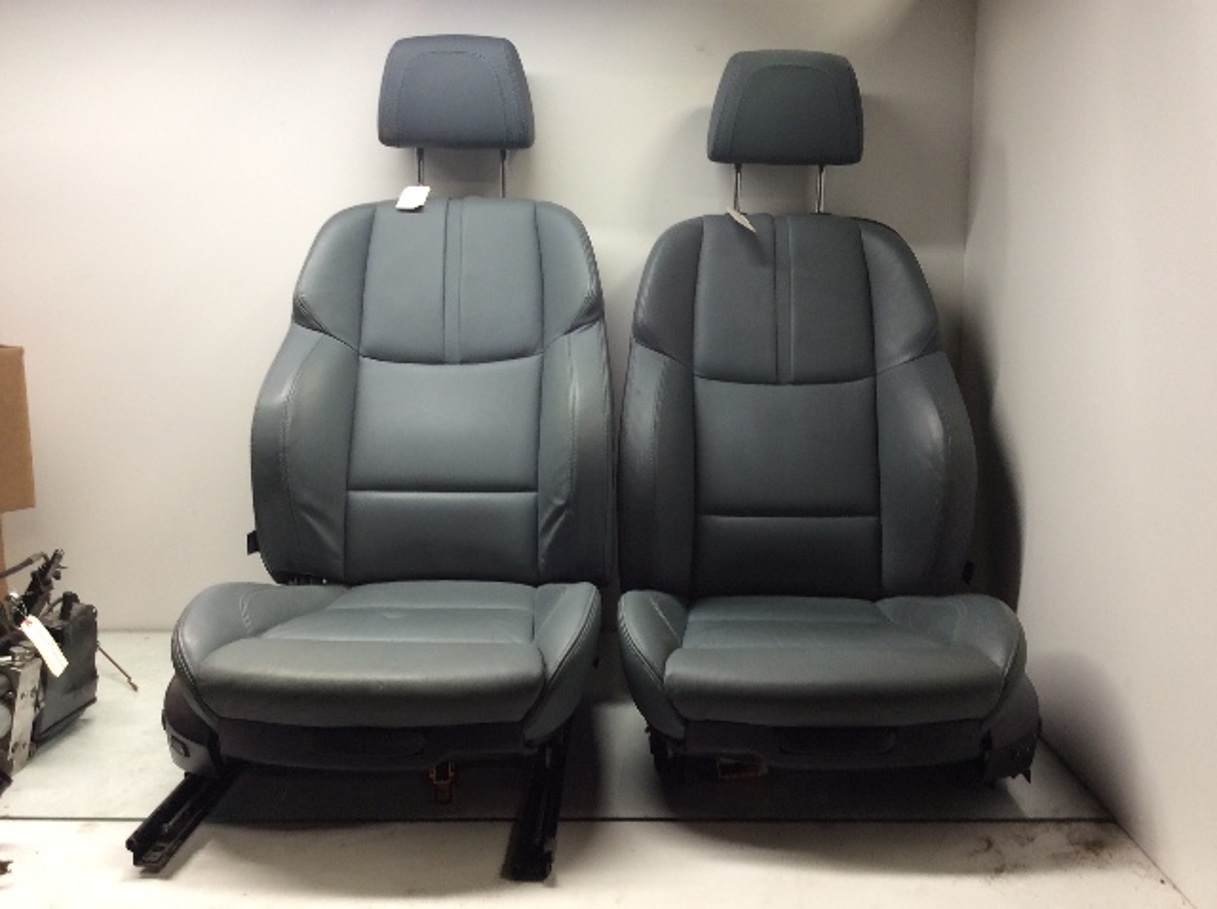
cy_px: 454
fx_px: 1123
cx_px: 608
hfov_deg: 56.9
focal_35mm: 32
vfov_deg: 44.1
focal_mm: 3.3
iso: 40
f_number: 2.4
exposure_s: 1/24
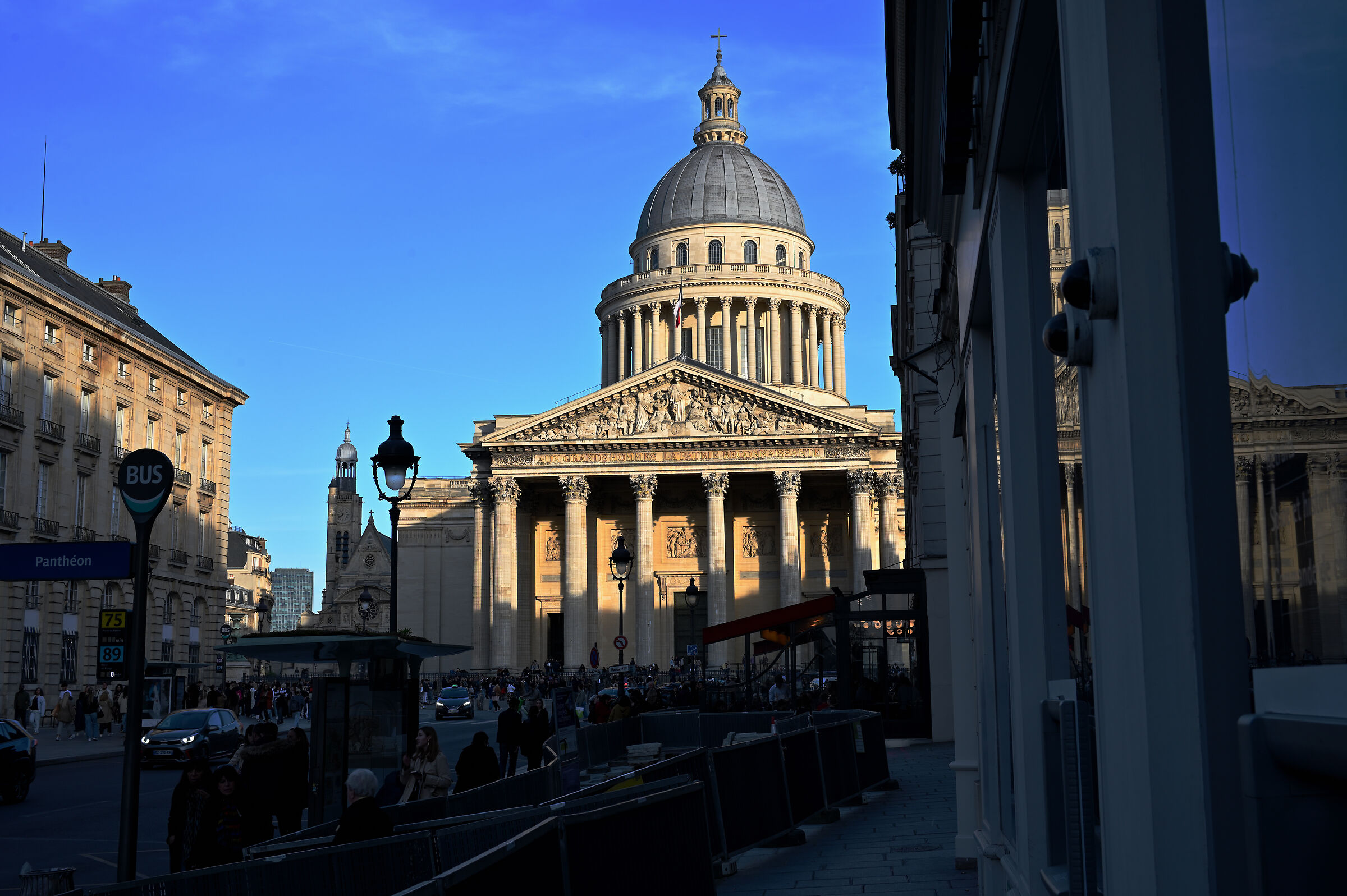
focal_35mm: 40
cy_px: 448
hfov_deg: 48.5
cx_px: 674
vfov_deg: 33.4
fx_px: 1496
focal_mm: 40
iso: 100
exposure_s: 1/60
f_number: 11
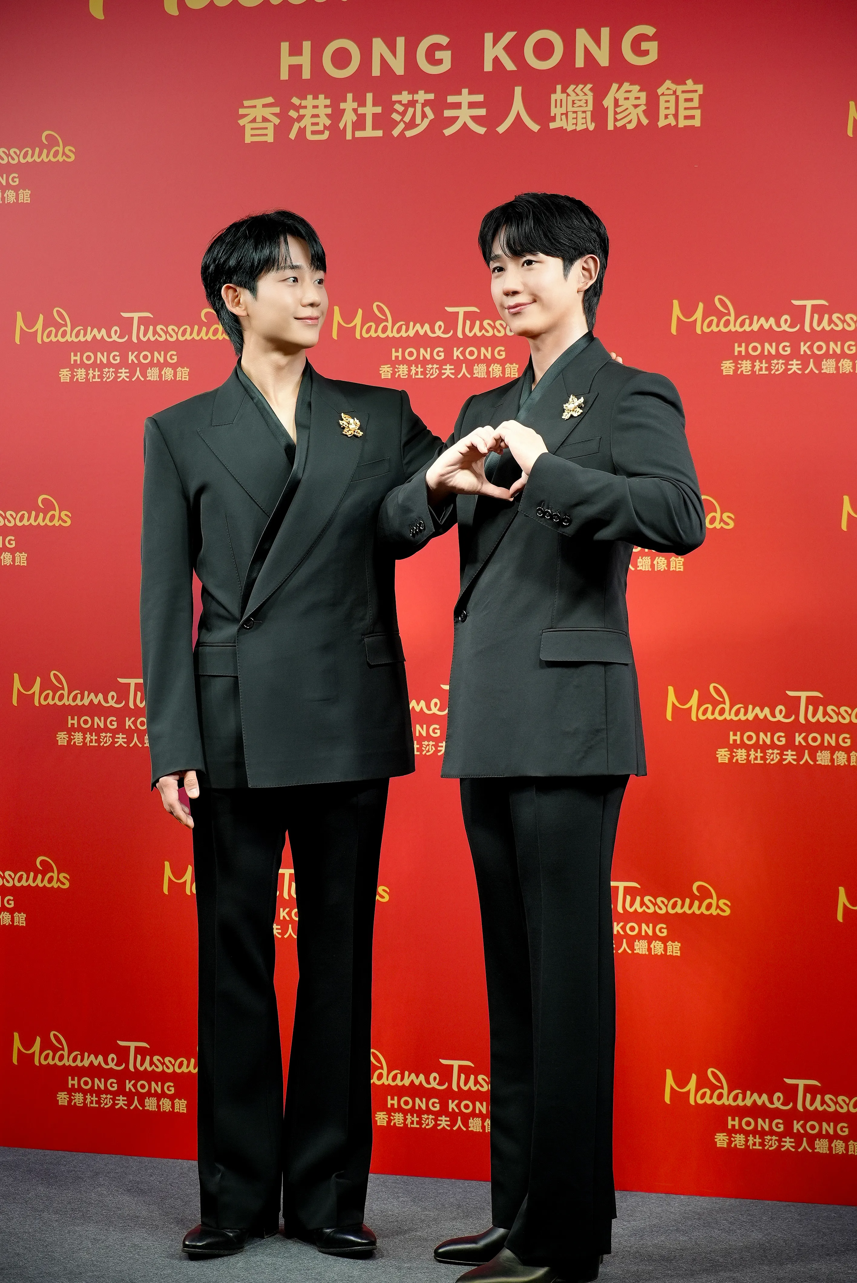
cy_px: 642
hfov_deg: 19.5
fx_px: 2496
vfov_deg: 28.8
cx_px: 428
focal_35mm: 70
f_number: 4
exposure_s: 1/160
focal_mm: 70
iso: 400
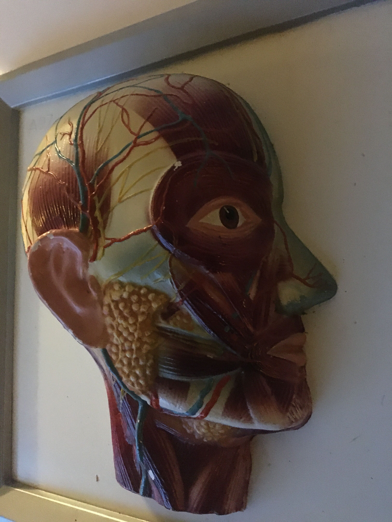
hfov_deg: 48.2
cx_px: 196
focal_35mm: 29
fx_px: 438
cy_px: 261
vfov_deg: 61.7
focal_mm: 4.15
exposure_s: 1/17
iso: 1000
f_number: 2.2
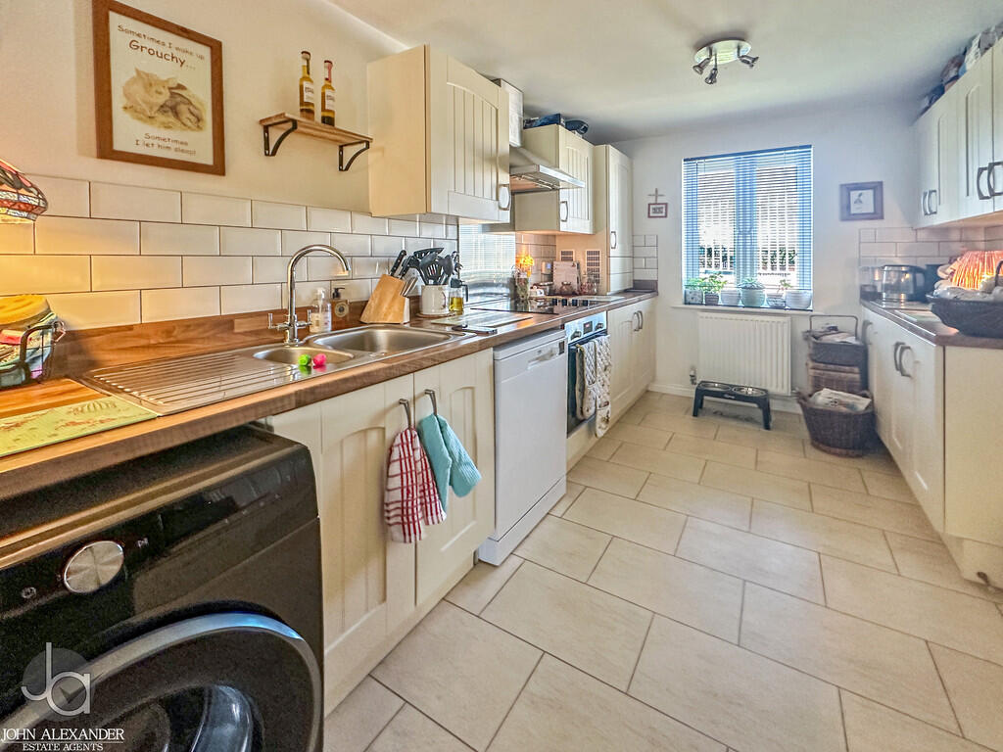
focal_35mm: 14
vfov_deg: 85.7
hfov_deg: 102.1
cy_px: 376
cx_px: 502
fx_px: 406
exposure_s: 1/100
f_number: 2.2
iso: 320
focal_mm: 2.22
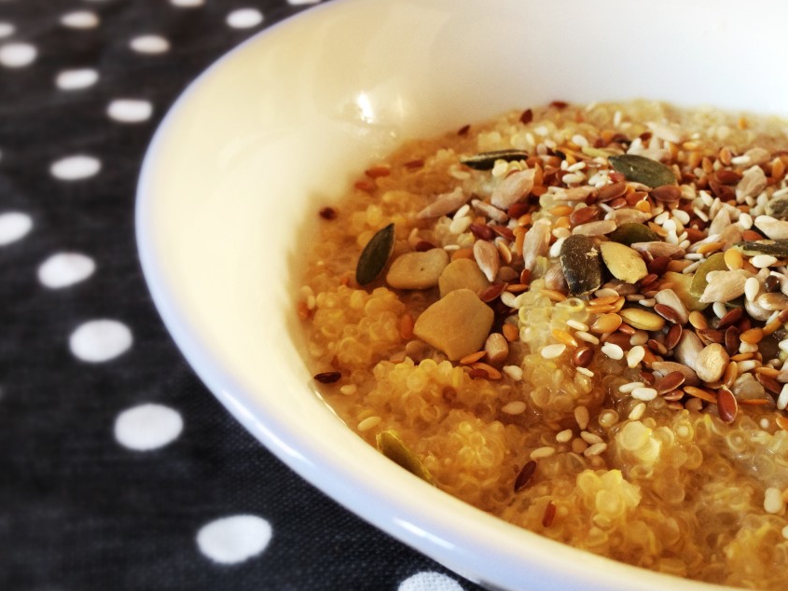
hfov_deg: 46.7
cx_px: 449
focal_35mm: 40
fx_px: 911
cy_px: 279
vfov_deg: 36.0
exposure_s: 1/20
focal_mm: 4.12
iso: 100
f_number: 2.4
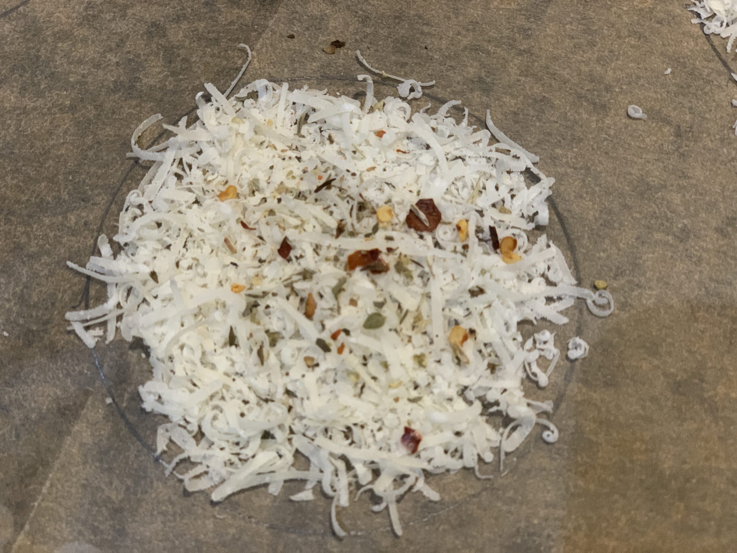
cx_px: 368
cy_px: 276
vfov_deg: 28.0
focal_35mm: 52
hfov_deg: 36.8
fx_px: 1107
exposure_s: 1/50
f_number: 2.4
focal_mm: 6
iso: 160
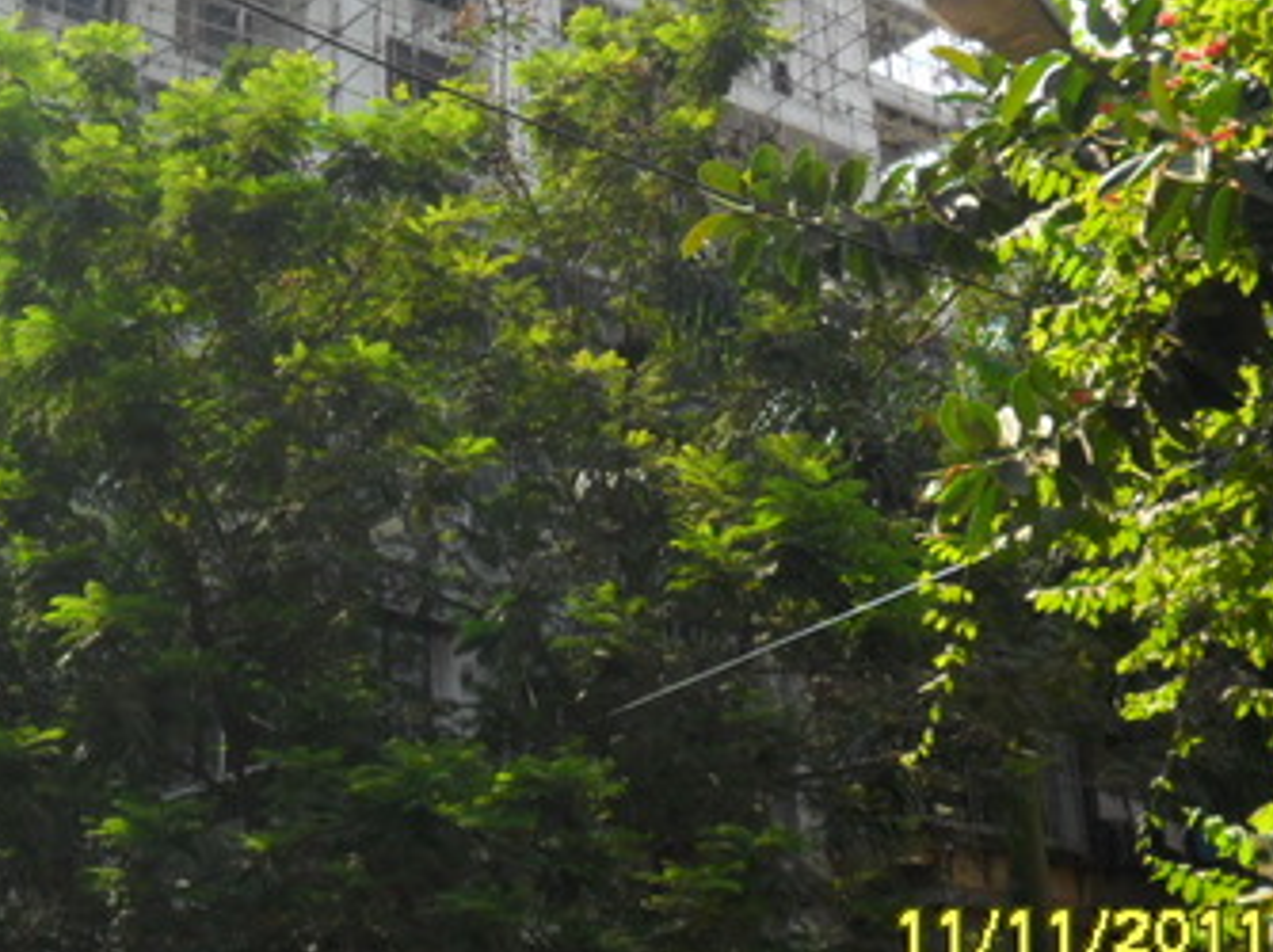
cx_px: 160
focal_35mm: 71
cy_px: 194
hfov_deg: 26.6
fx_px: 2609
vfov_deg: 20.5
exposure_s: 1/350
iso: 100
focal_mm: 6.6
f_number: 4
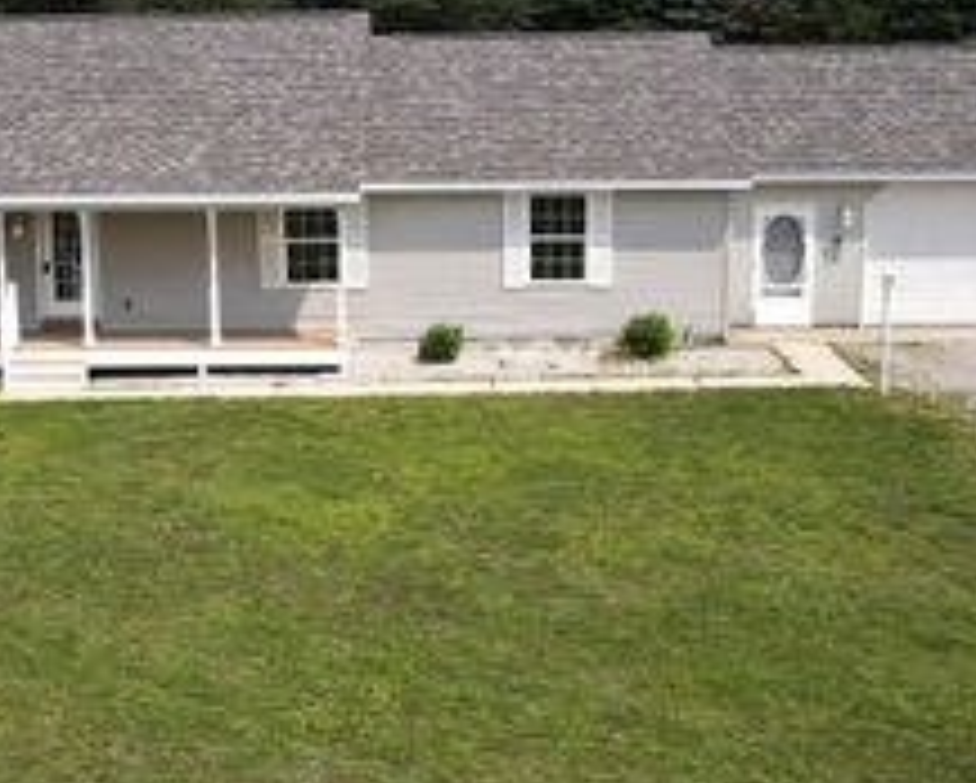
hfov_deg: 34.6
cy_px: 376
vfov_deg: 28.1
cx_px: 378
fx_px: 1561
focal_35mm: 54
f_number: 2.8
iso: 100
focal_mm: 4.5
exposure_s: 1/800
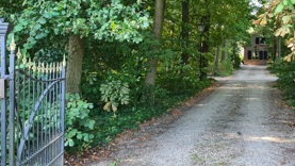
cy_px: 57
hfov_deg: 41.4
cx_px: 201
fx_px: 383
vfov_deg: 24.3
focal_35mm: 49
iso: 80
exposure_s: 1/100
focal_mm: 5.4
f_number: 1.8
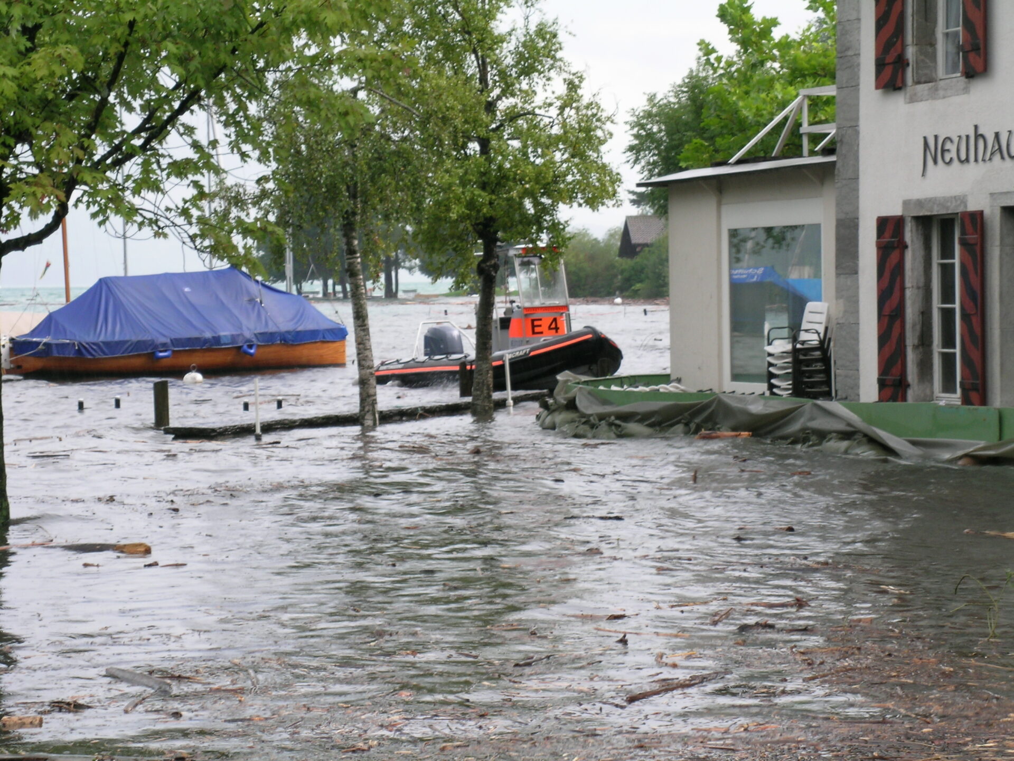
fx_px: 3398
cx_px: 507
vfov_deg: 12.8
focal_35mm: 116
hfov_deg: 17.0
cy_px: 380
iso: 50
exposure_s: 1/39.4
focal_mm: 24
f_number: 4.6
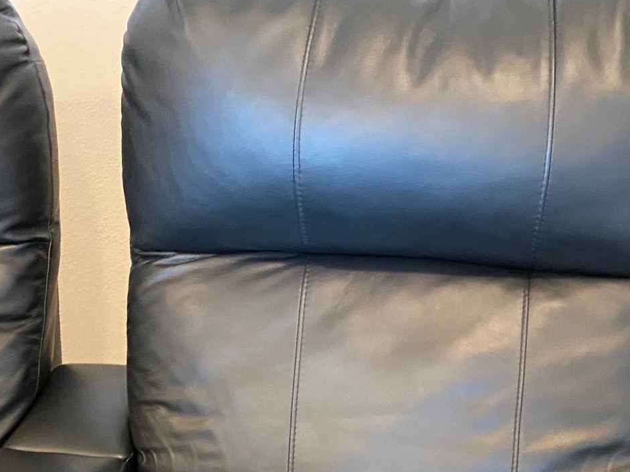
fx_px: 1019
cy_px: 490
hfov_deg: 34.3
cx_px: 359
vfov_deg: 24.7
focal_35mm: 56
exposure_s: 1/30
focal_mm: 4.25
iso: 1000
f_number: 1.8
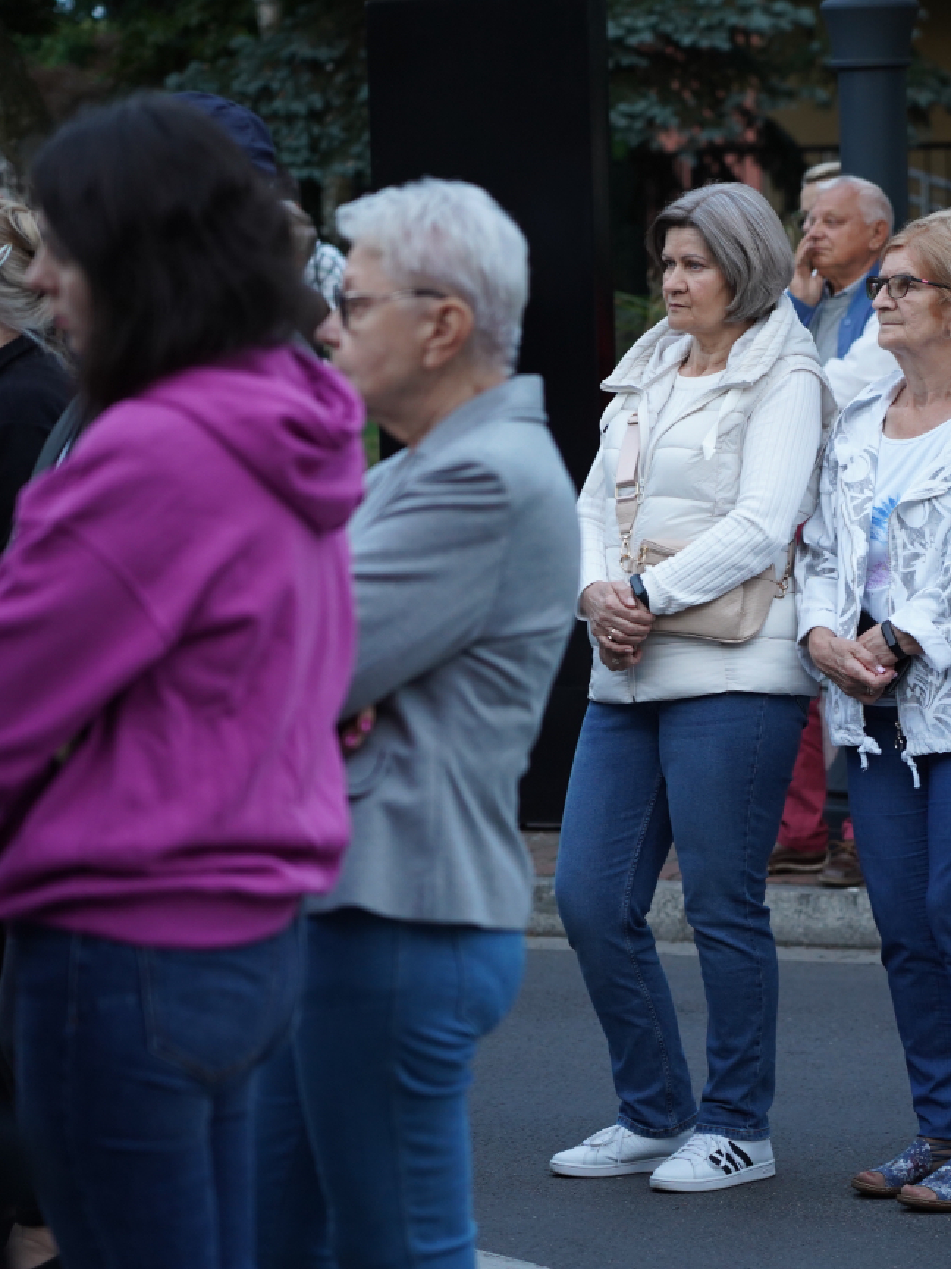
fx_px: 5568
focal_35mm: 152
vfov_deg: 13.0
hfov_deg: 9.7
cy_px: 634
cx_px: 787
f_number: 4
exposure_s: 1/100
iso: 1250
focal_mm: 105
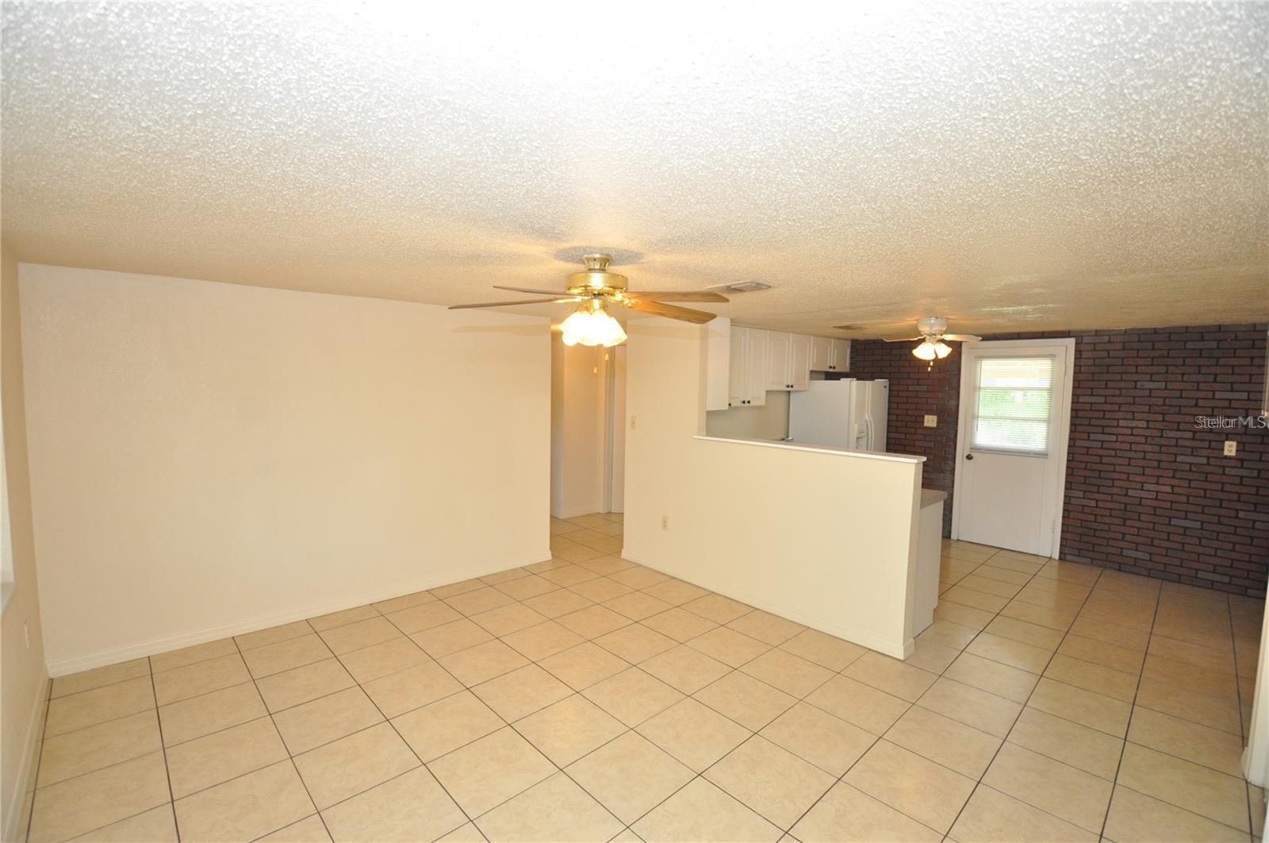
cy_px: 422
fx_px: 528
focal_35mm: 15
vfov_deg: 77.2
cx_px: 634
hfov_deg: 100.5
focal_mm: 10
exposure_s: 1/60
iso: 800
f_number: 4
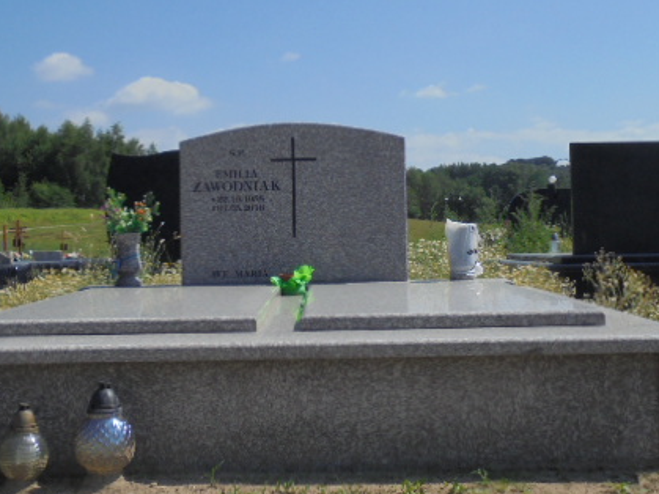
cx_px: 291
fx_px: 1104
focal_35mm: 58
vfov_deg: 25.2
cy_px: 225
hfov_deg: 33.2
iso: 100
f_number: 13.3
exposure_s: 1/125
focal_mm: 6.9
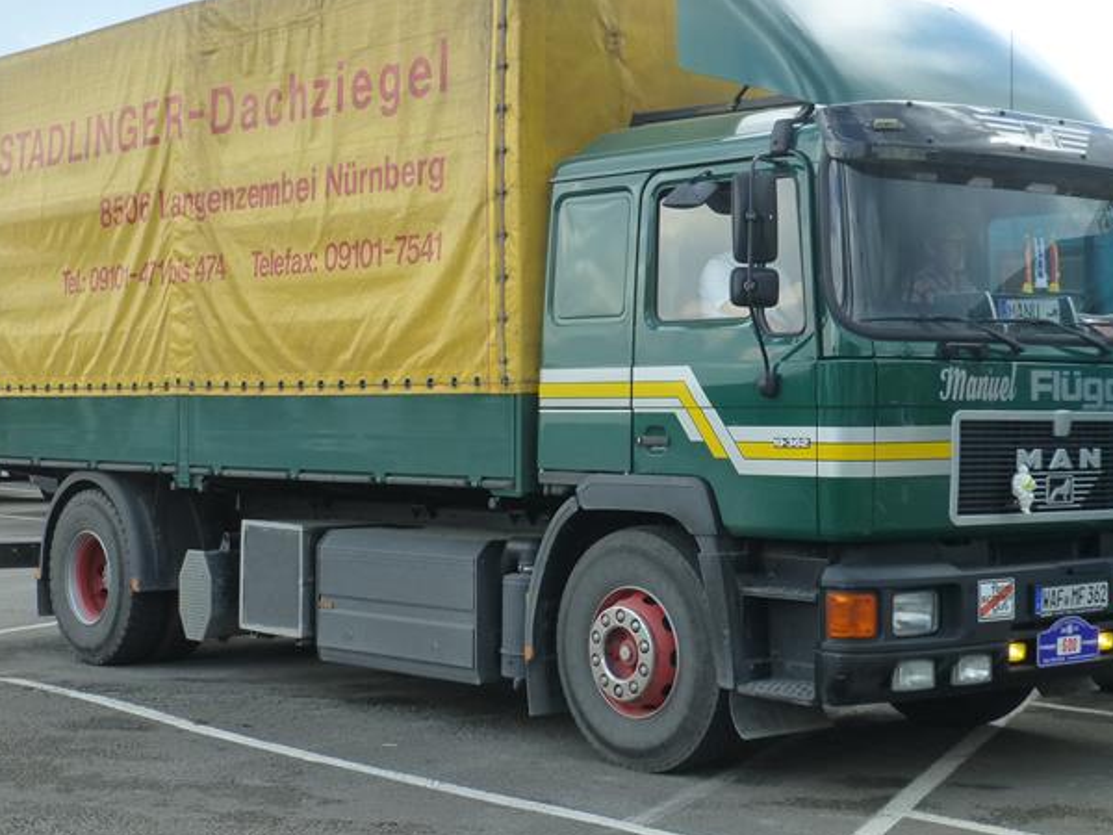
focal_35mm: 68
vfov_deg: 21.6
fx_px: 2186
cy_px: 334
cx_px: 516
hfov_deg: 28.6
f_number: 4.4
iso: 160
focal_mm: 9
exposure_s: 1/200
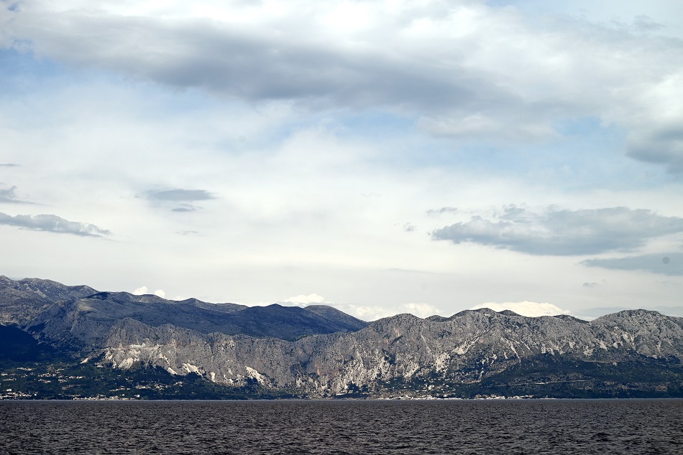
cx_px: 342
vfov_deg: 19.5
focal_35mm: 70
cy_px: 228
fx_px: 1328
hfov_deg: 28.8
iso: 100
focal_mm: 70
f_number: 8
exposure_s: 1/1000
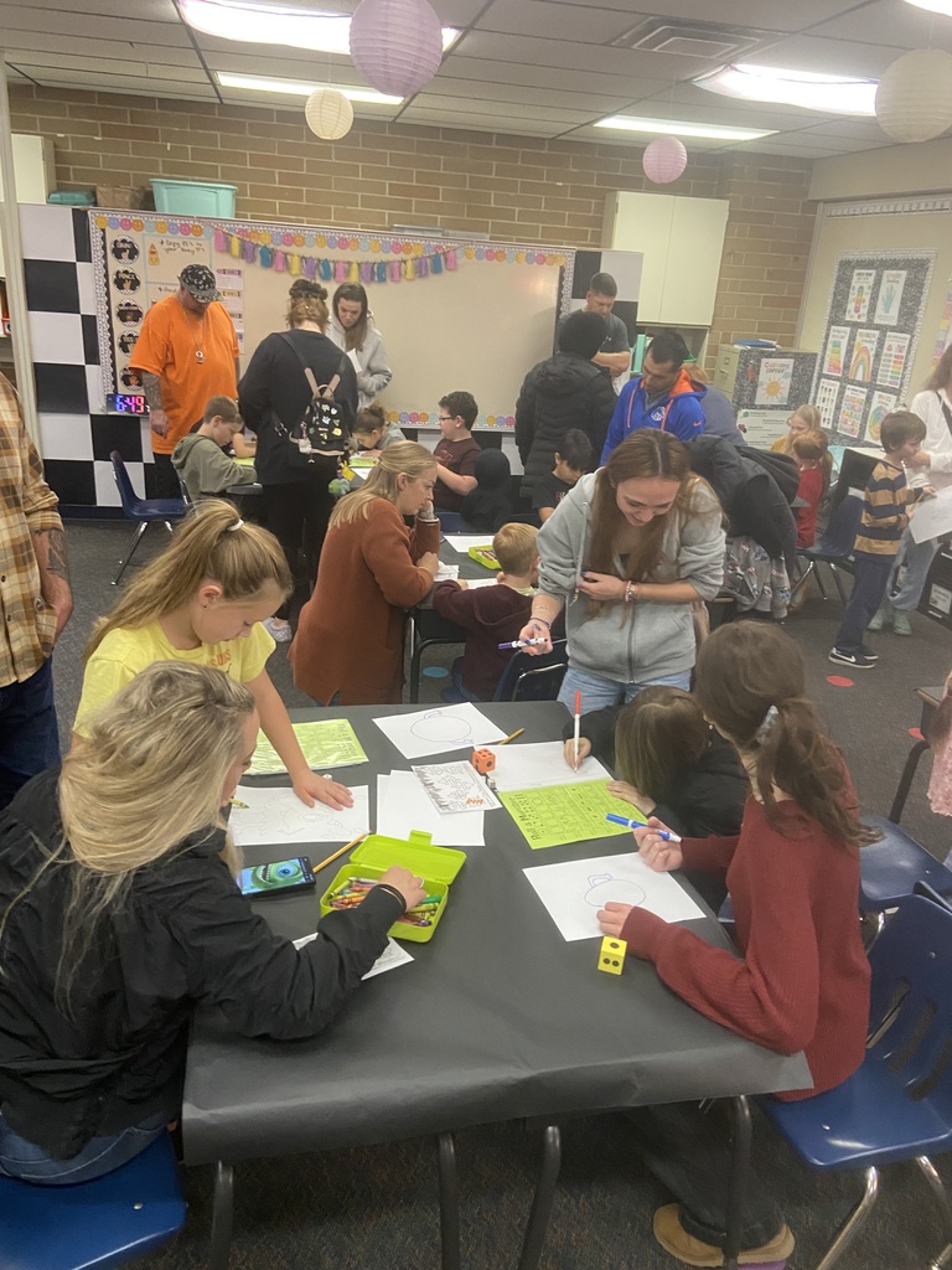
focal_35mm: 26
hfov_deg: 53.1
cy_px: 635
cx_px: 476
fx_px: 953
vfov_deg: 67.3
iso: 400
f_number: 1.8
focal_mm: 4.25
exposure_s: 1/60
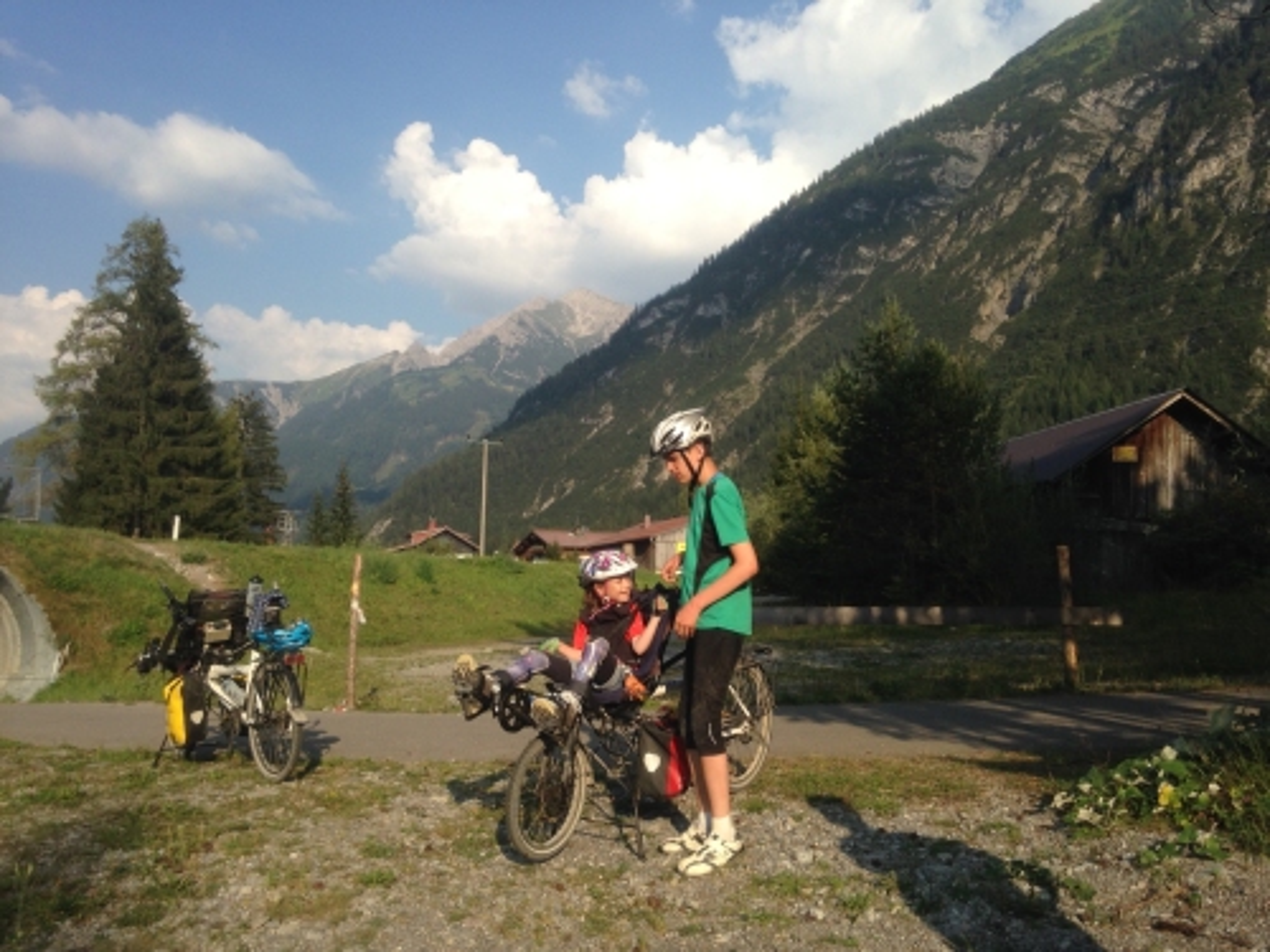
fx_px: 1211
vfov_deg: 42.9
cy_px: 476
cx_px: 635
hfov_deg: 55.4
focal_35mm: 33
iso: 50
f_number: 2.4
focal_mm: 4.12
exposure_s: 1/1355
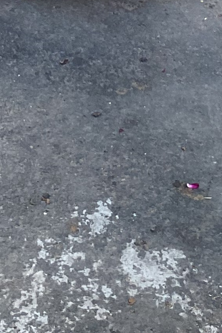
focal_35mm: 129
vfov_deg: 13.3
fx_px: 1194
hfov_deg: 10.5
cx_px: -4
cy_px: -365
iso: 125
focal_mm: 4.25
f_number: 1.8
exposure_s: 1/107
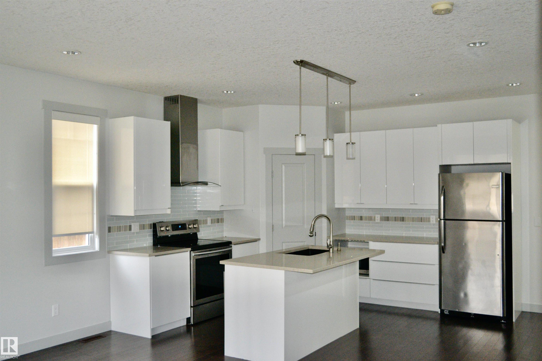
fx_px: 497
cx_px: 271
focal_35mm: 33
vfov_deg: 40.0
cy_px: 180
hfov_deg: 57.2
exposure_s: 1/60
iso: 2000
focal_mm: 22
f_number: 4
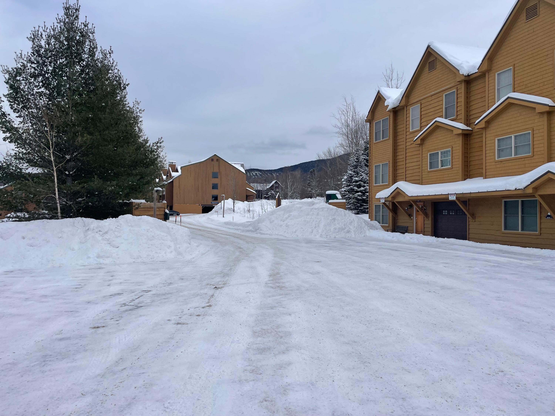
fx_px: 417
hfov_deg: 67.3
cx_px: 278
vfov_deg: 53.1
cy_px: 208
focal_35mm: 26
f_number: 1.6
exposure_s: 1/5291
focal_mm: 4.2
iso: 32
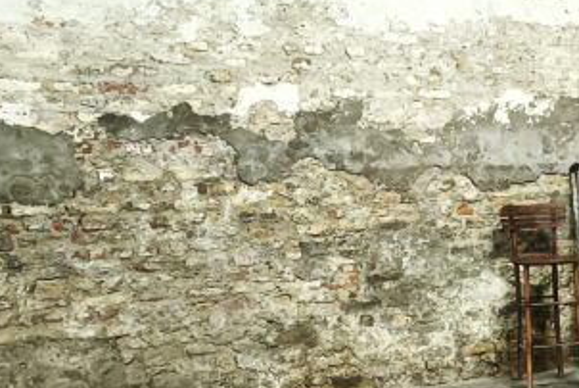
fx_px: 1304
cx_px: 629
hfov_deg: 23.6
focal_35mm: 81
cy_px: 284
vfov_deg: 16.8
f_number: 1.7
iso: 800
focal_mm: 5.35
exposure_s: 1/30
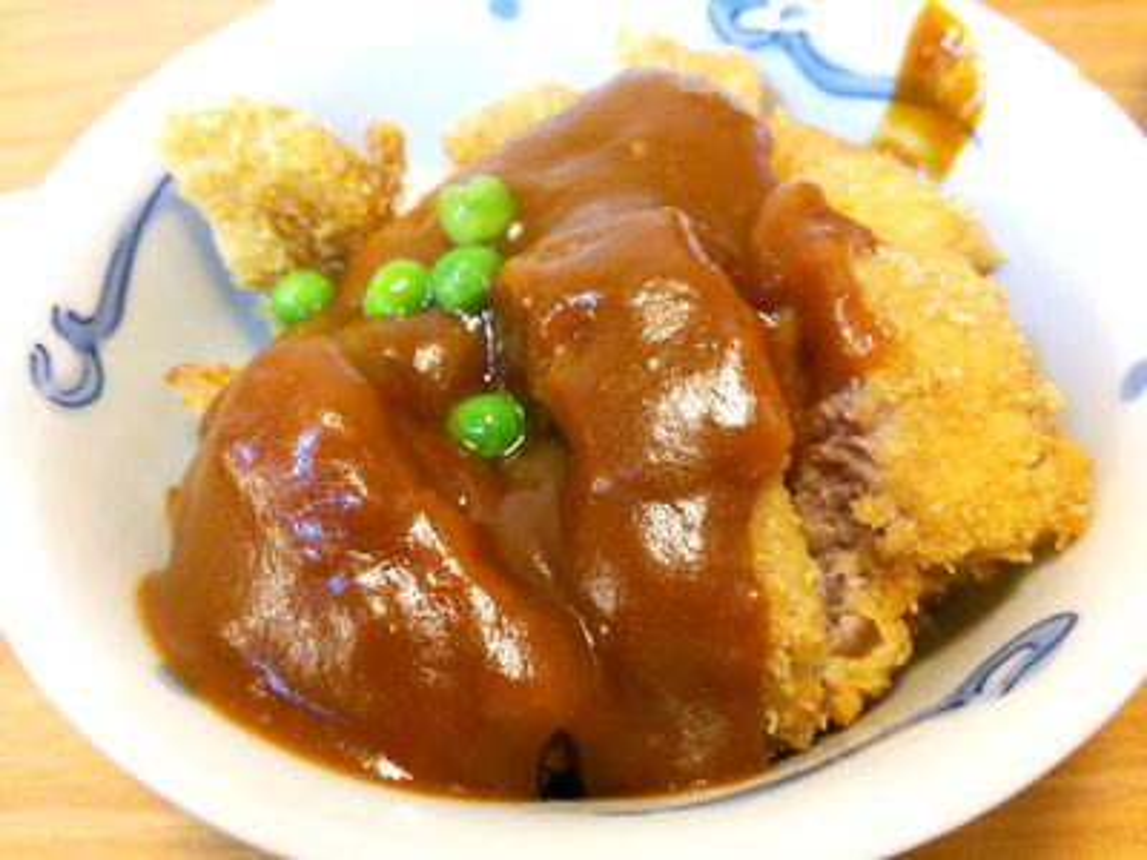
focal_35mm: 30
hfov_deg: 60.0
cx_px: 574
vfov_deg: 46.8
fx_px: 994
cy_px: 430
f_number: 1.94
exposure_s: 1/21
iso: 160
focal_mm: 4.06
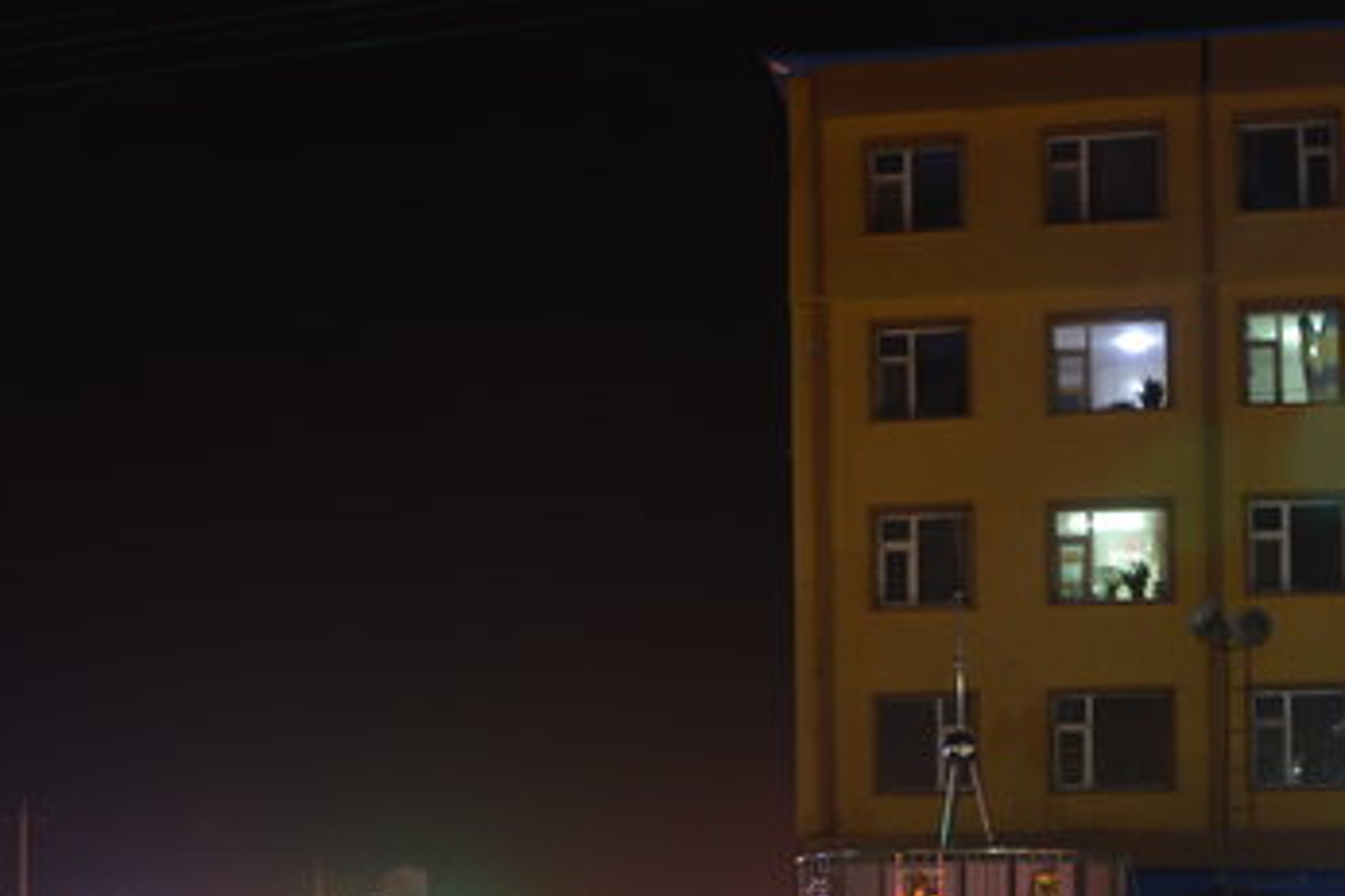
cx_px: 403
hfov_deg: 28.6
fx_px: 2614
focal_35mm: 70
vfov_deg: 18.7
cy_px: 962
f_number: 5
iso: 100
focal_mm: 18
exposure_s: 1.6
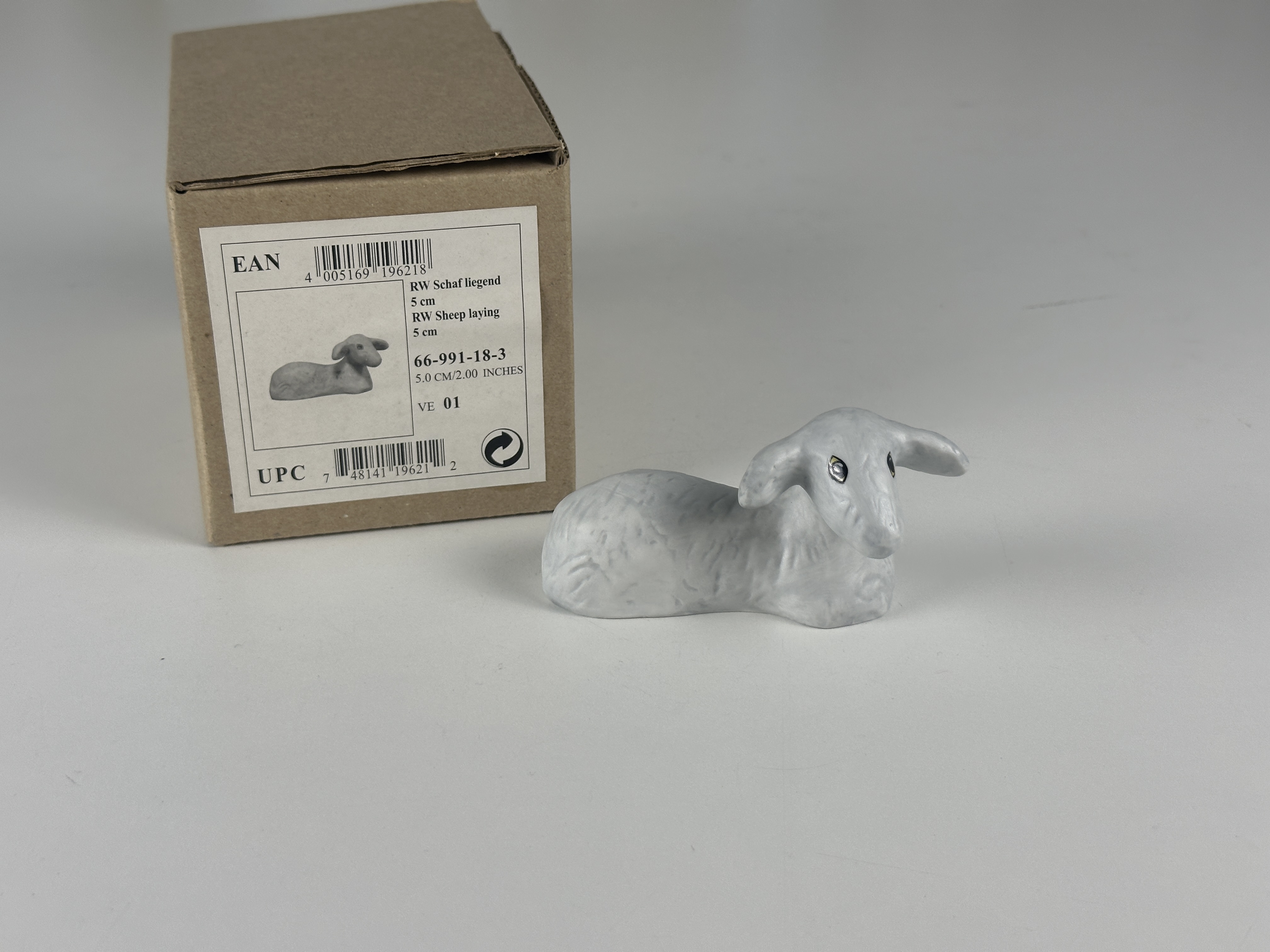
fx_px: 1761
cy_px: 476
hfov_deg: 39.7
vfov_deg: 30.3
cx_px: 635
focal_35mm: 48
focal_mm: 6.86
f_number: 1.78
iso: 64
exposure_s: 1/261
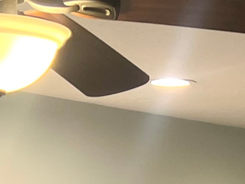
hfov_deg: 11.7
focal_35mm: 168
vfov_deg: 7.9
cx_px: 162
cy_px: 508
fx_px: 1189
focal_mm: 5.7
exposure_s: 1/120
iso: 125
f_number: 1.5
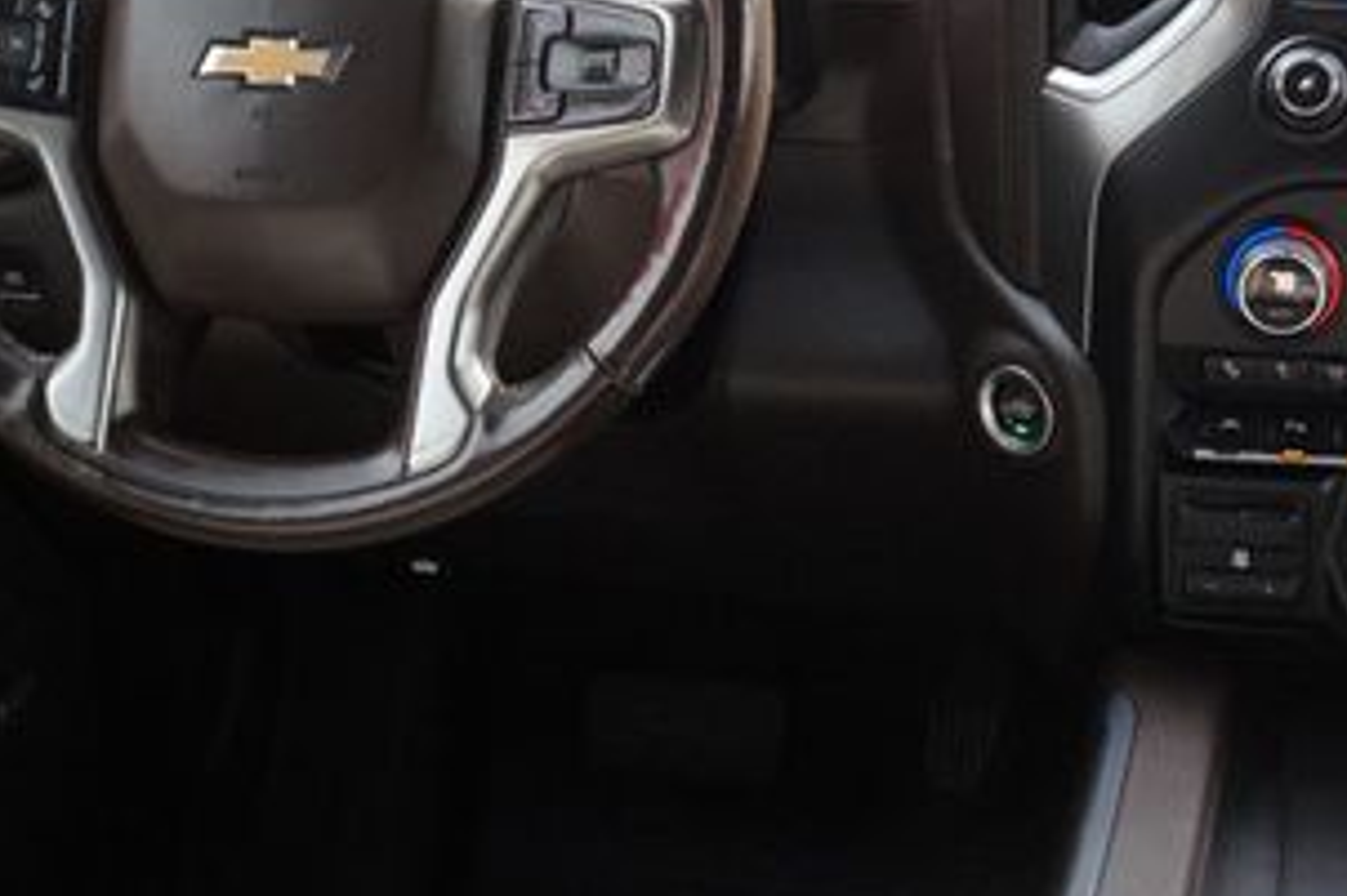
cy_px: 187
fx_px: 2732
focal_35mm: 73
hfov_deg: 27.7
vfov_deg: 18.5
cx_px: 776
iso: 320
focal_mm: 23
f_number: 4.5
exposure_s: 1/60
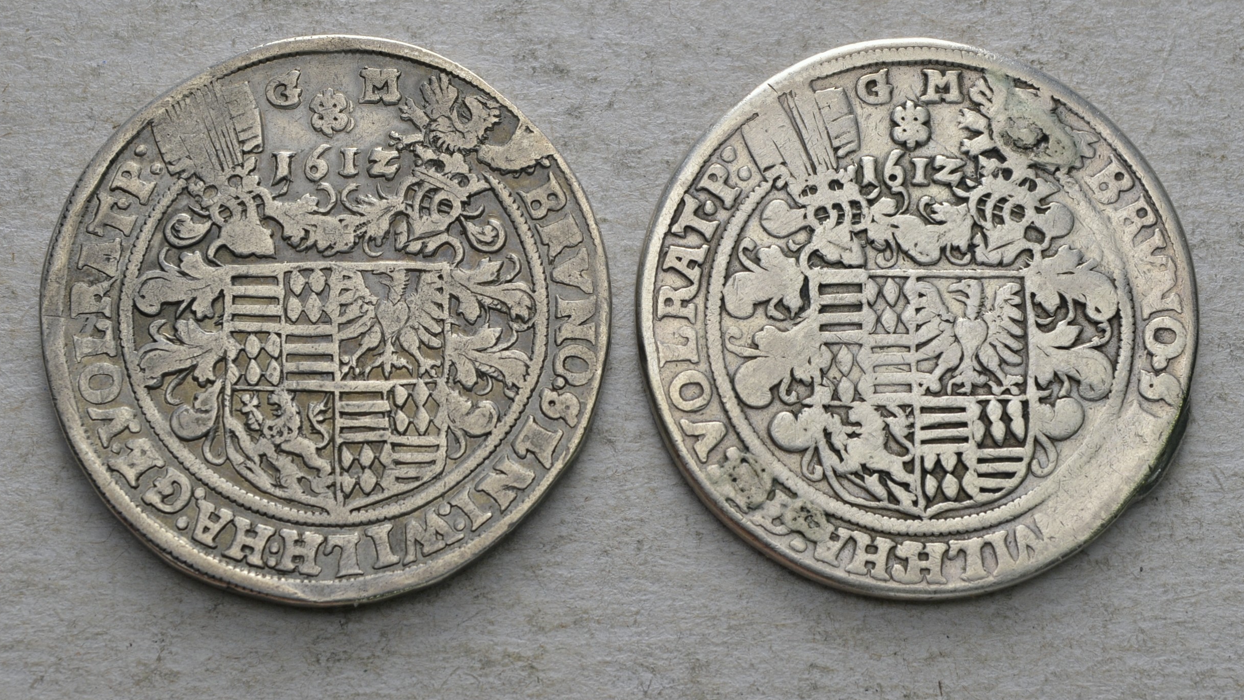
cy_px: 319
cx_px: 620
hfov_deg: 26.8
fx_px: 2606
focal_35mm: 79
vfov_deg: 15.3
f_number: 14
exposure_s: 1/200
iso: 400
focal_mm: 50
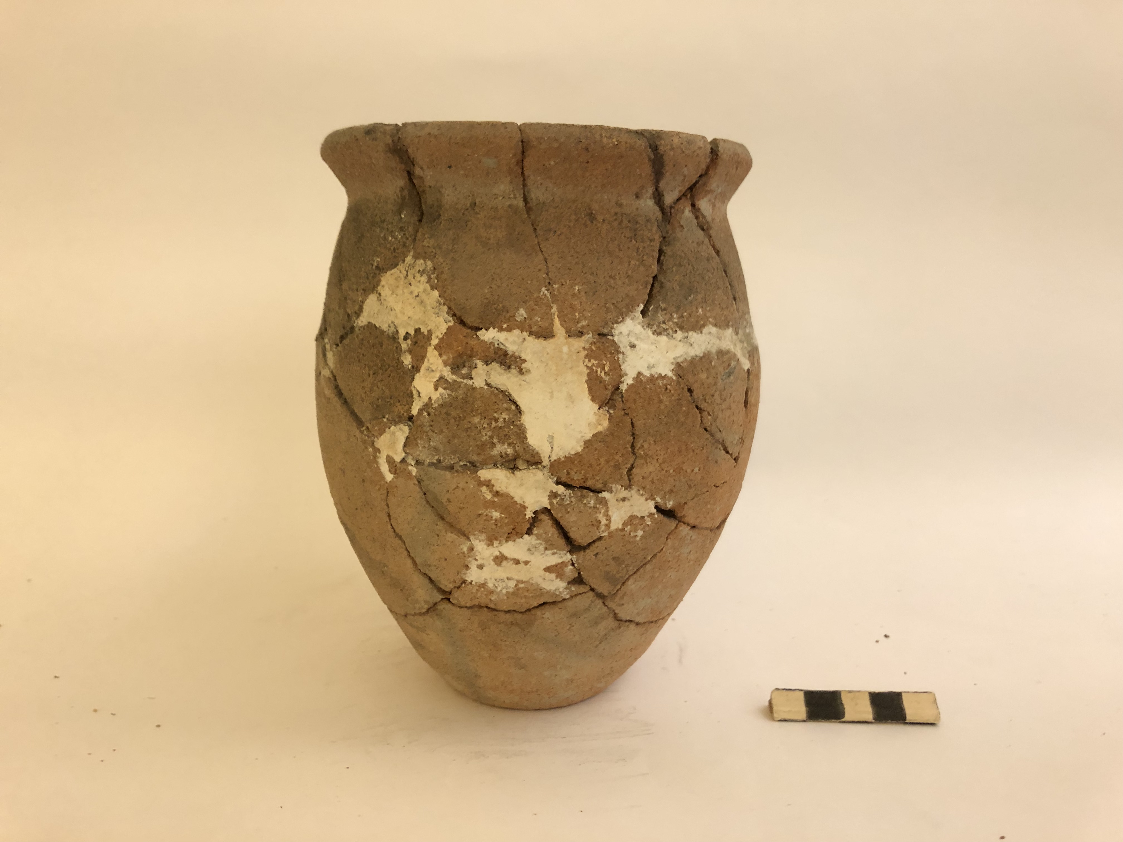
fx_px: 908
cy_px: 421
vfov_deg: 49.7
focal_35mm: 28
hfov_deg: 63.4
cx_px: 562
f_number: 1.8
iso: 100
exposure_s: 1/10
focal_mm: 3.99
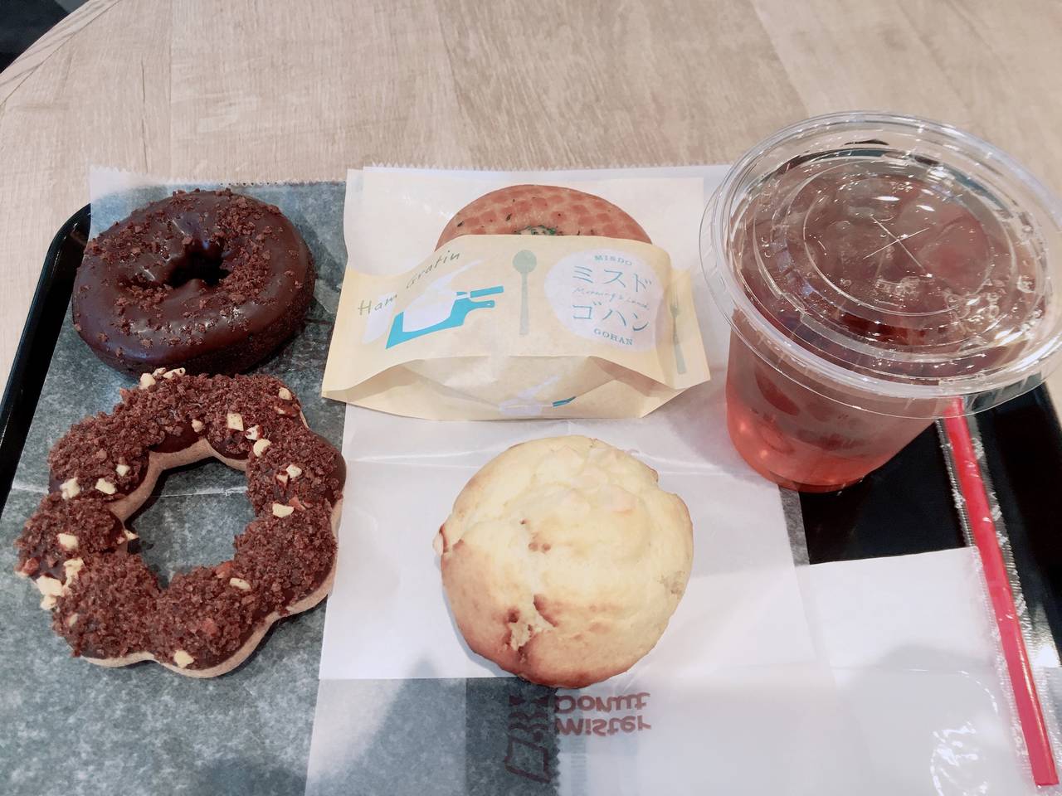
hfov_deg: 61.7
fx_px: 890
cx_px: 531
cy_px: 398
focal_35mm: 29
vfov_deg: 48.2
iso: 40
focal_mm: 4.15
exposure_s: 1/30
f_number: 2.2
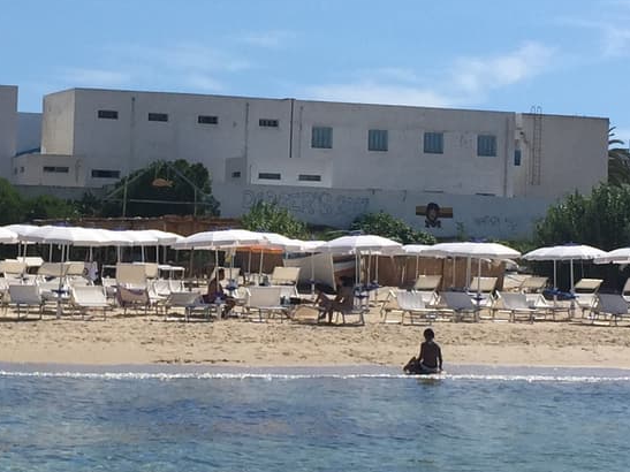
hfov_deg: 18.4
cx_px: 112
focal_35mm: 106
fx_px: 1929
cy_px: 211
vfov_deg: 14.0
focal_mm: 4.15
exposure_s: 1/4405
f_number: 2.2
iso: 32
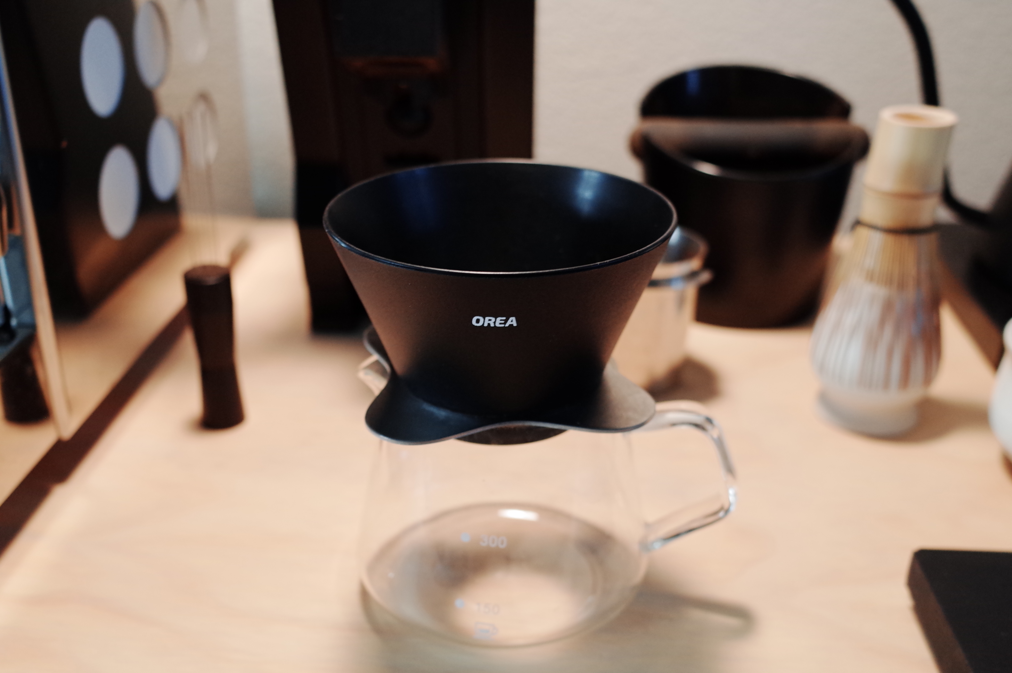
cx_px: 506
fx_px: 983
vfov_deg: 37.8
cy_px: 336
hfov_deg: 54.5
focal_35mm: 35
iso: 400
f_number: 2.8
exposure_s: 1/20
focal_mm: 18.3
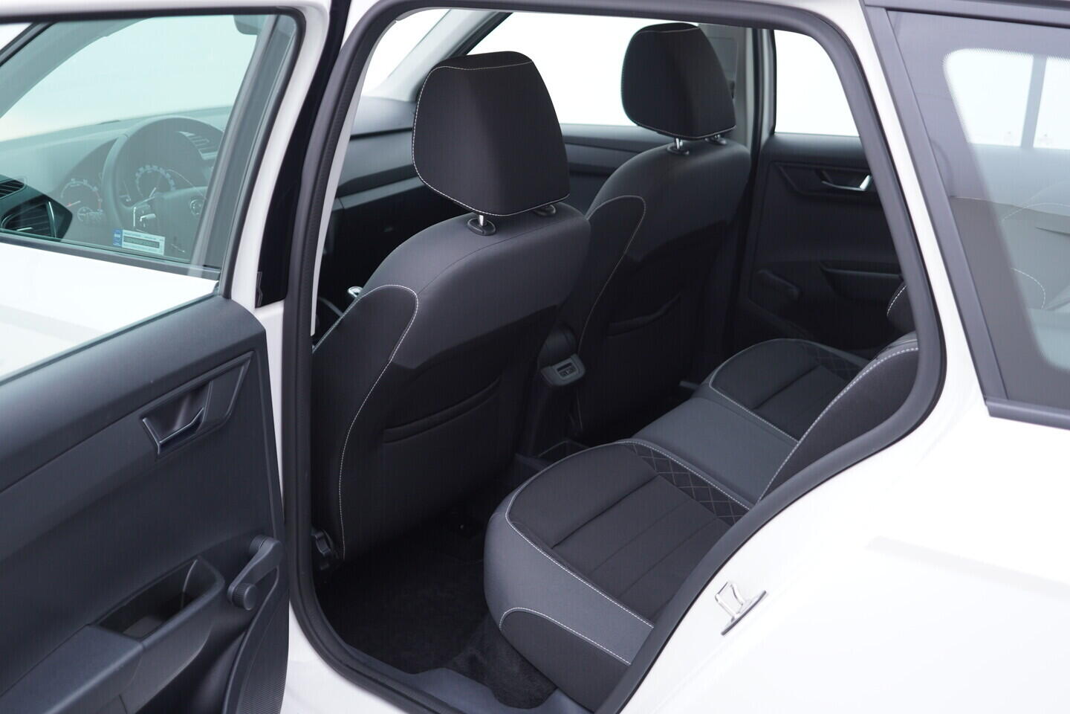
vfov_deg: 36.9
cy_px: 357
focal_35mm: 36
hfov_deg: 53.1
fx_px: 1070
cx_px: 535
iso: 125
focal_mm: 24
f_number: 2.8
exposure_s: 1/40
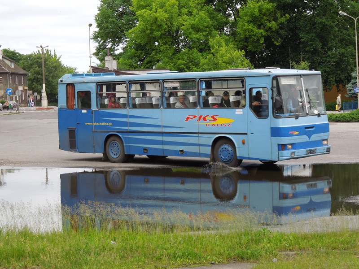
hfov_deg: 22.0
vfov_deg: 16.6
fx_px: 923
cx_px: 180
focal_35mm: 89
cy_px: 134
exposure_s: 1/250
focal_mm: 16
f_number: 4.6
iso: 100
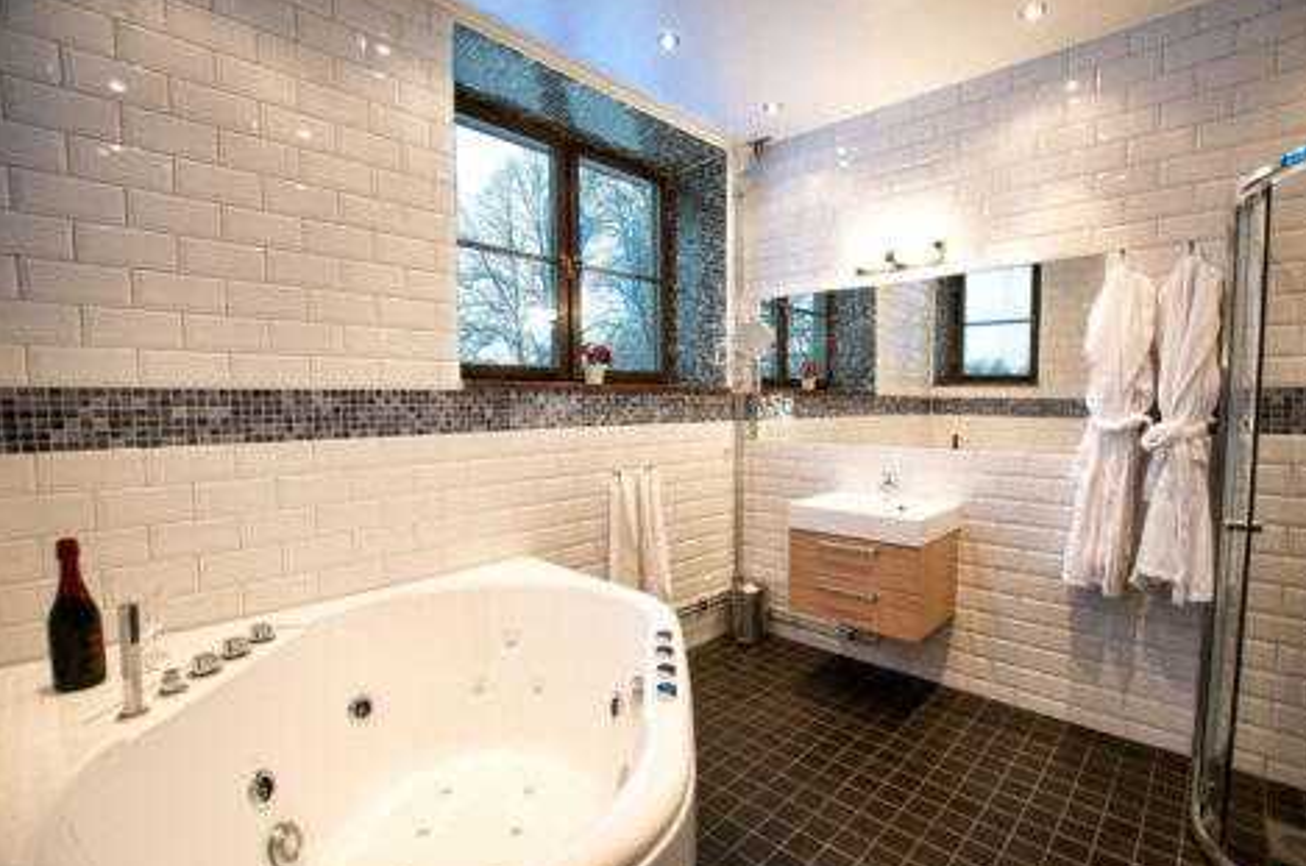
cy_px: 432
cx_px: 685
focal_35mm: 16
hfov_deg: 96.8
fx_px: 579
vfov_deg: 73.5
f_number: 3.5
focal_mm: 10
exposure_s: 1/15
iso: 200
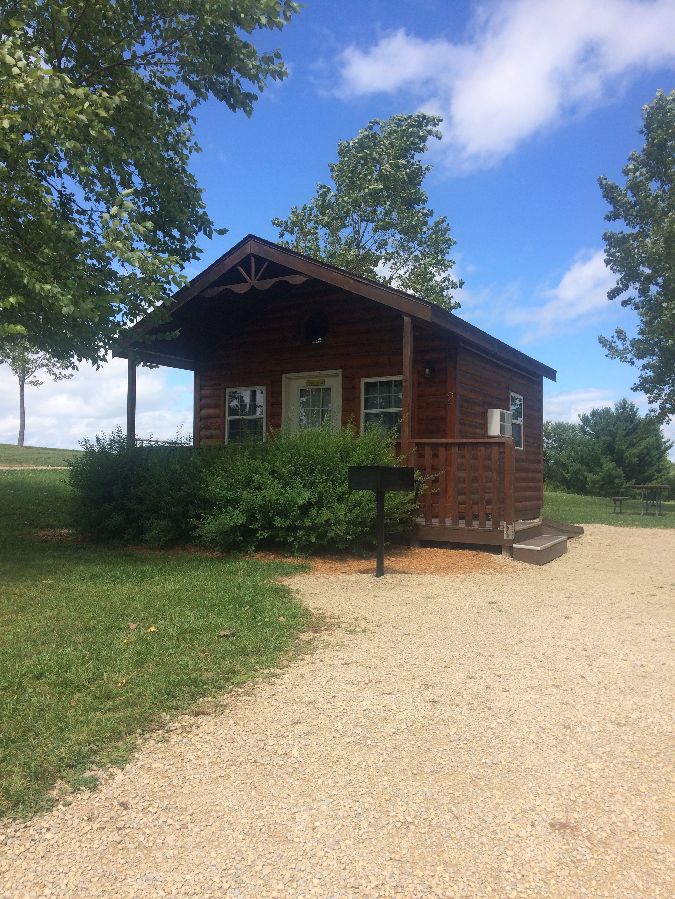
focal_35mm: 29
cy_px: 450
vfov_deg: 61.7
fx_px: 754
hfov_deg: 48.2
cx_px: 338
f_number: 2.2
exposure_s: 1/1580
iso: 32
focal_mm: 4.15
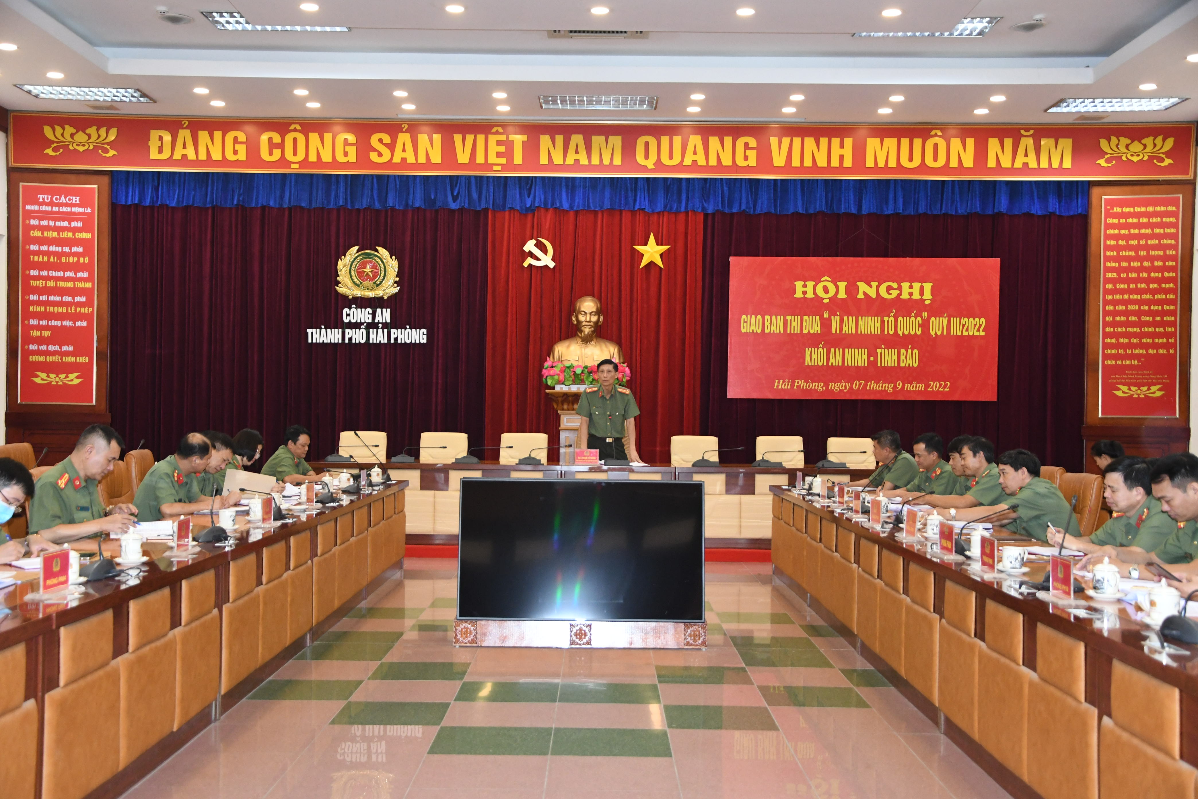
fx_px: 1398
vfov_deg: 31.9
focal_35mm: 42
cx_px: 599
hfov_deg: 46.4
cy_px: 400
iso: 2500
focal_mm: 28
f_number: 4
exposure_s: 1/200
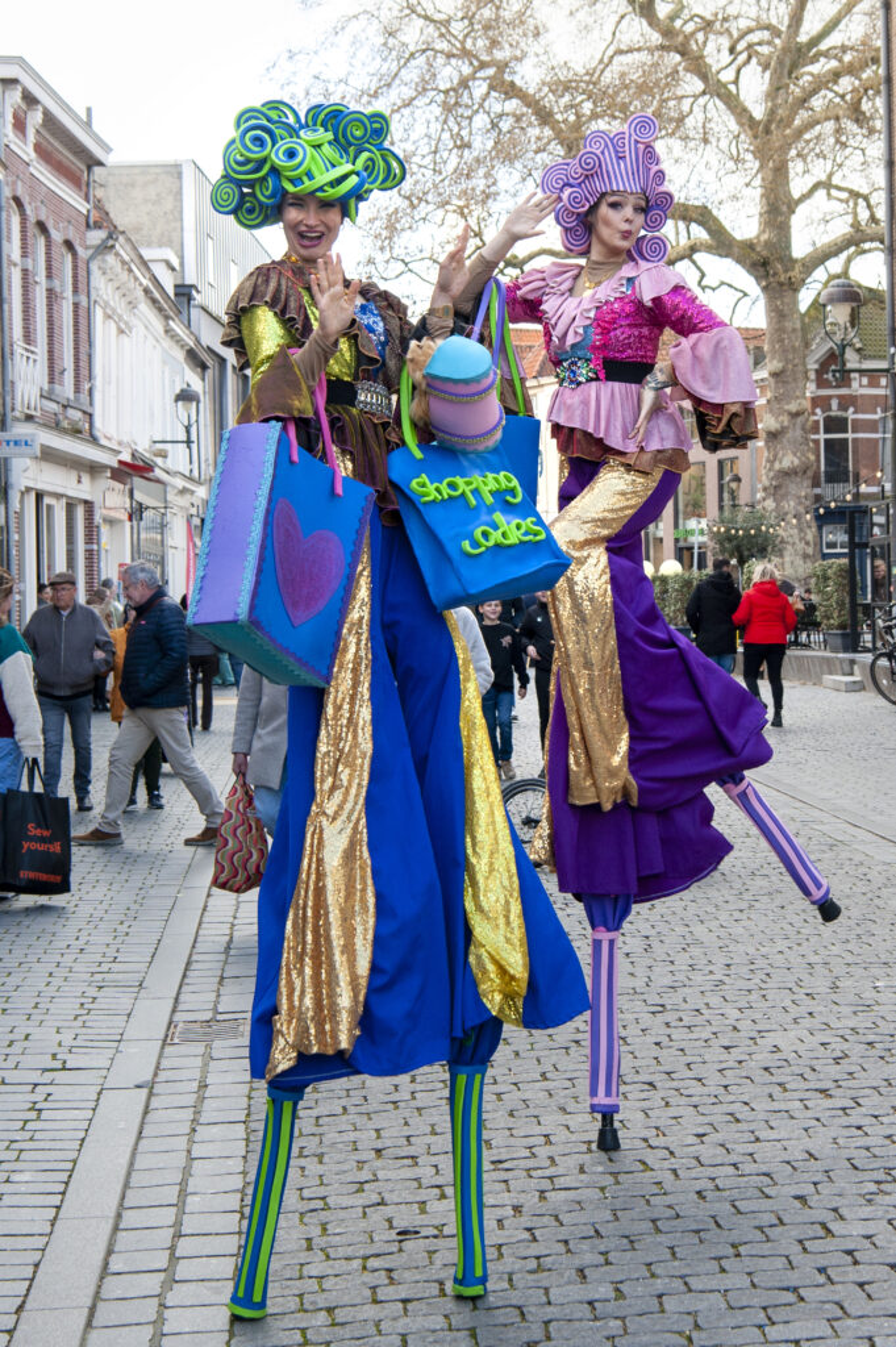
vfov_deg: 41.1
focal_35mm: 48
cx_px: 448
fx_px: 1795
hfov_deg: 28.0
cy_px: 674
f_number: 8
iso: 400
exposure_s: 1/250
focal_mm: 48
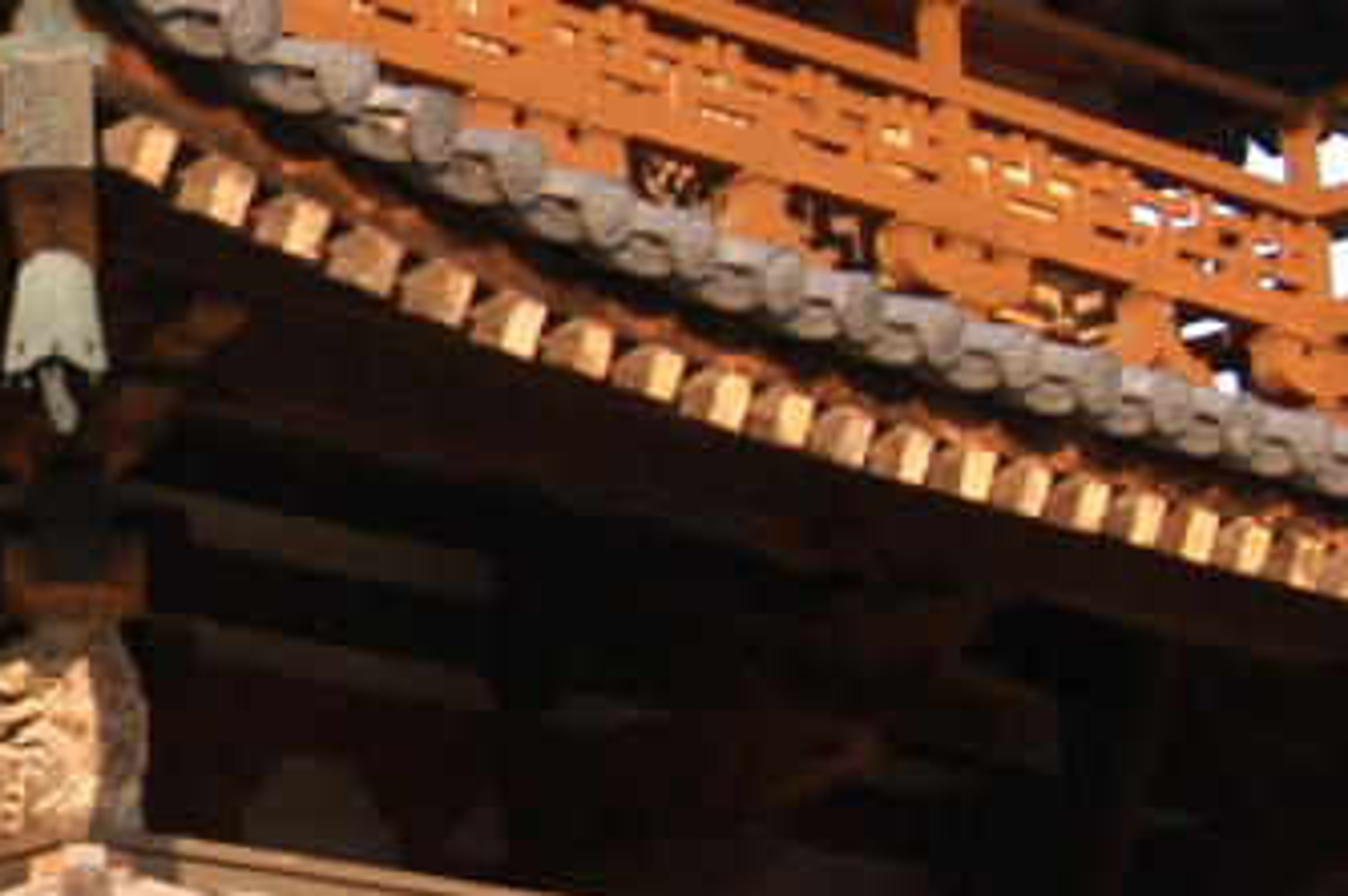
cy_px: 274
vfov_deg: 8.4
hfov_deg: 12.4
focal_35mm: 162
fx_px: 6060
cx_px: -234
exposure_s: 1/160
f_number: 6.3
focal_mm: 24
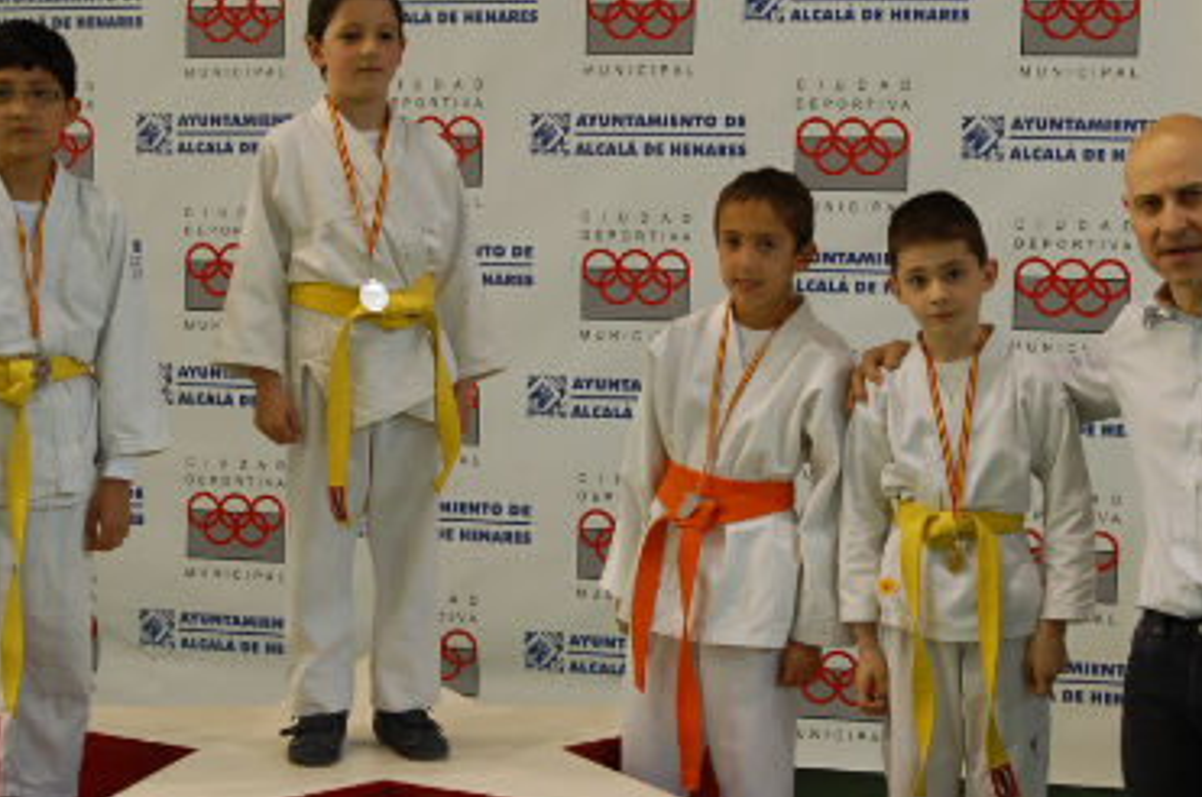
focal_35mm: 68
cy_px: 457
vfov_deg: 19.9
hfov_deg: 29.7
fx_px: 2267
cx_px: 577
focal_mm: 28
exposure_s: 1/60
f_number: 4
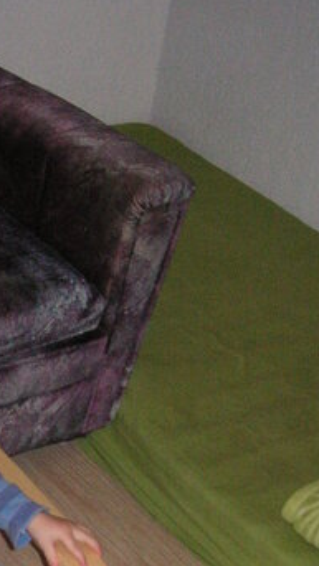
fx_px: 1413
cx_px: -94
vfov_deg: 22.2
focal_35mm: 94
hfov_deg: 12.5
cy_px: 488
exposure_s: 1/45
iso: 160
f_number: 2.8
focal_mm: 6.1
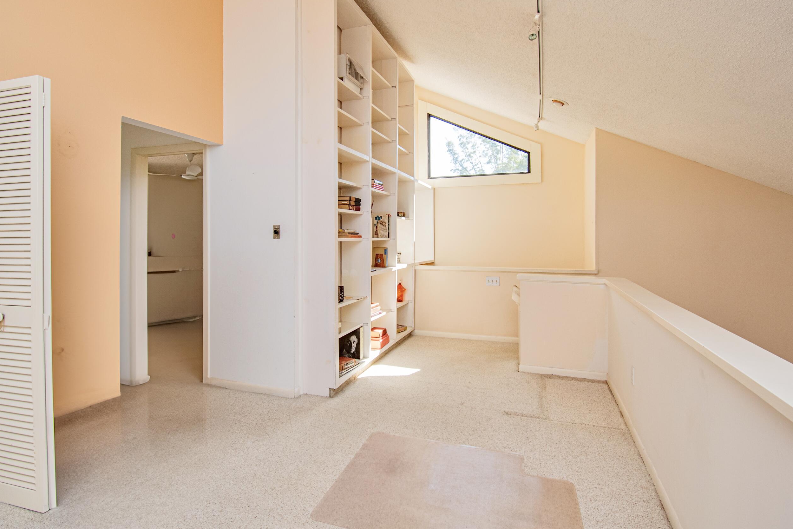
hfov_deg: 89.9
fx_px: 396
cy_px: 233
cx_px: 378
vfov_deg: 67.2
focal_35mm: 18
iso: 400
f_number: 5.6
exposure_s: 1/125
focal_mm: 10
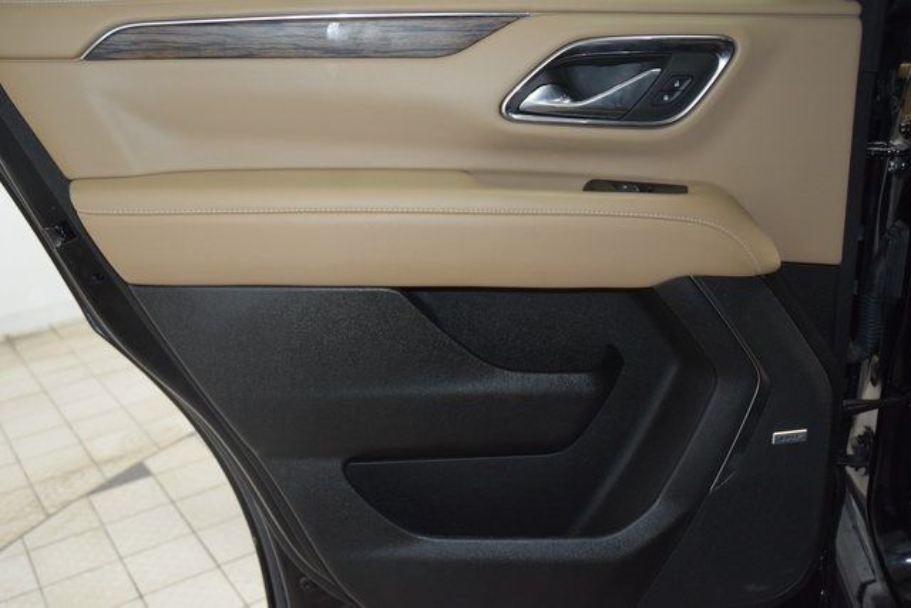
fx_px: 911
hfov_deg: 53.1
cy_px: 304
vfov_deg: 36.9
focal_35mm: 36
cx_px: 456
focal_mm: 24
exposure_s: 1/60
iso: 1800
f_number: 3.8
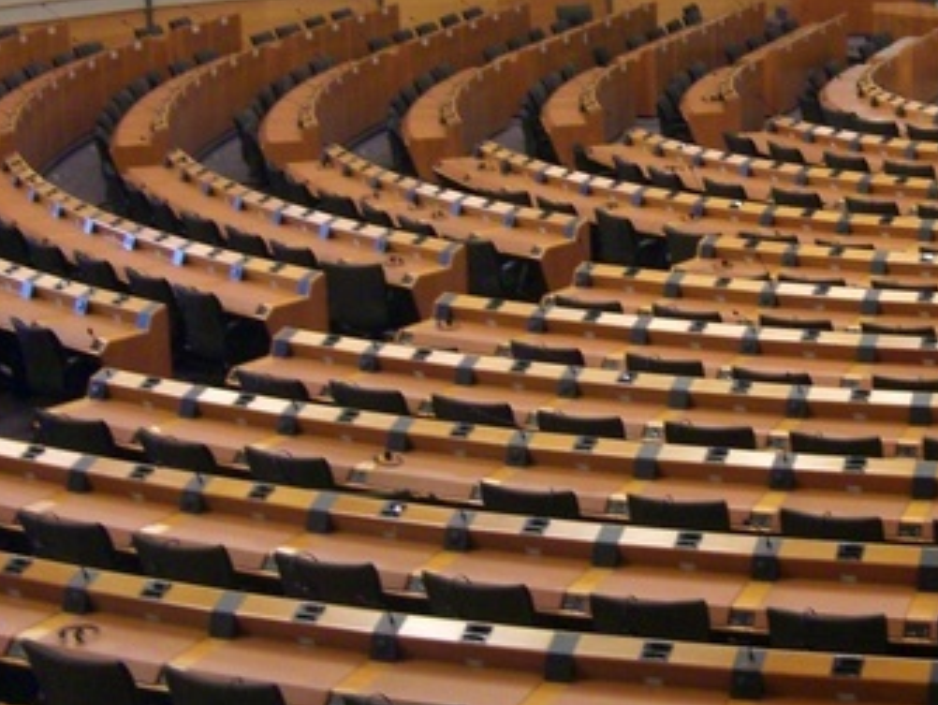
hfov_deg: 21.2
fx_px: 2468
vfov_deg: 16.2
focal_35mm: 91
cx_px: 764
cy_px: 228
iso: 200
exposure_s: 1/6
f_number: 2.8
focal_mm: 7.9
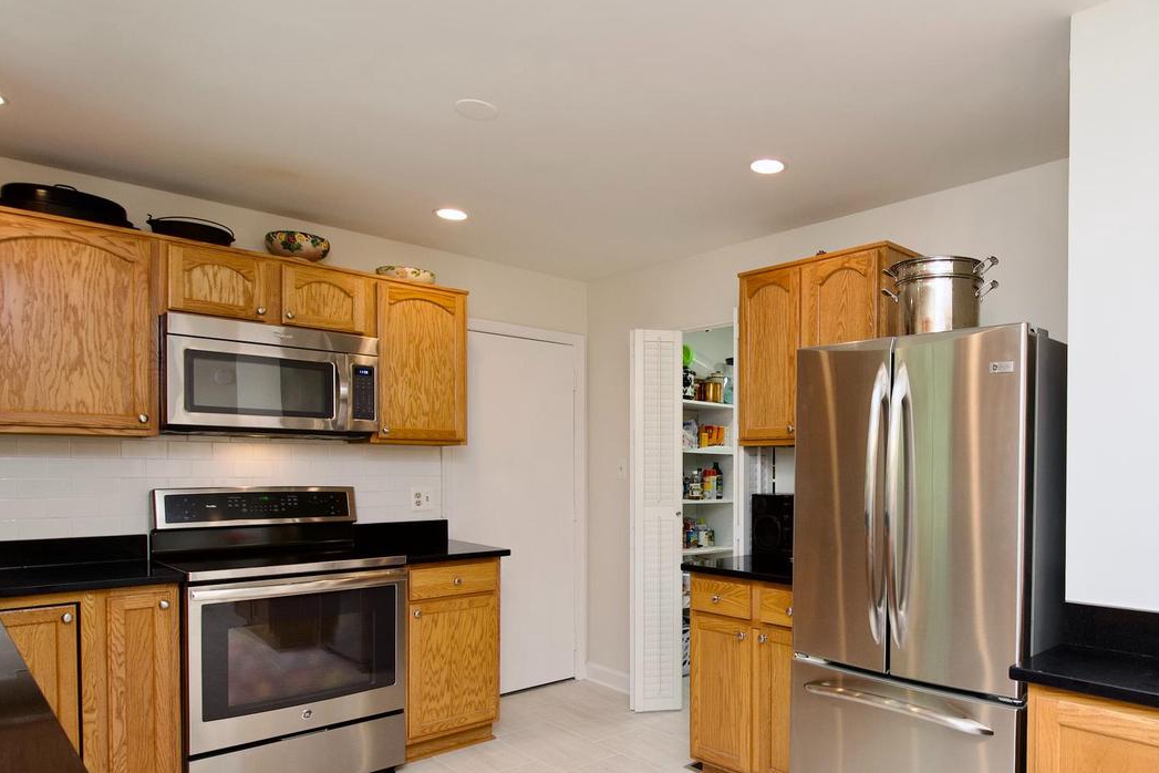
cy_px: 456
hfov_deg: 76.5
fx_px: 708
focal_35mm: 22
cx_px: 758
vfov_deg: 56.9
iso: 320
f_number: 7.1
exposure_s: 1/30
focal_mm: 11
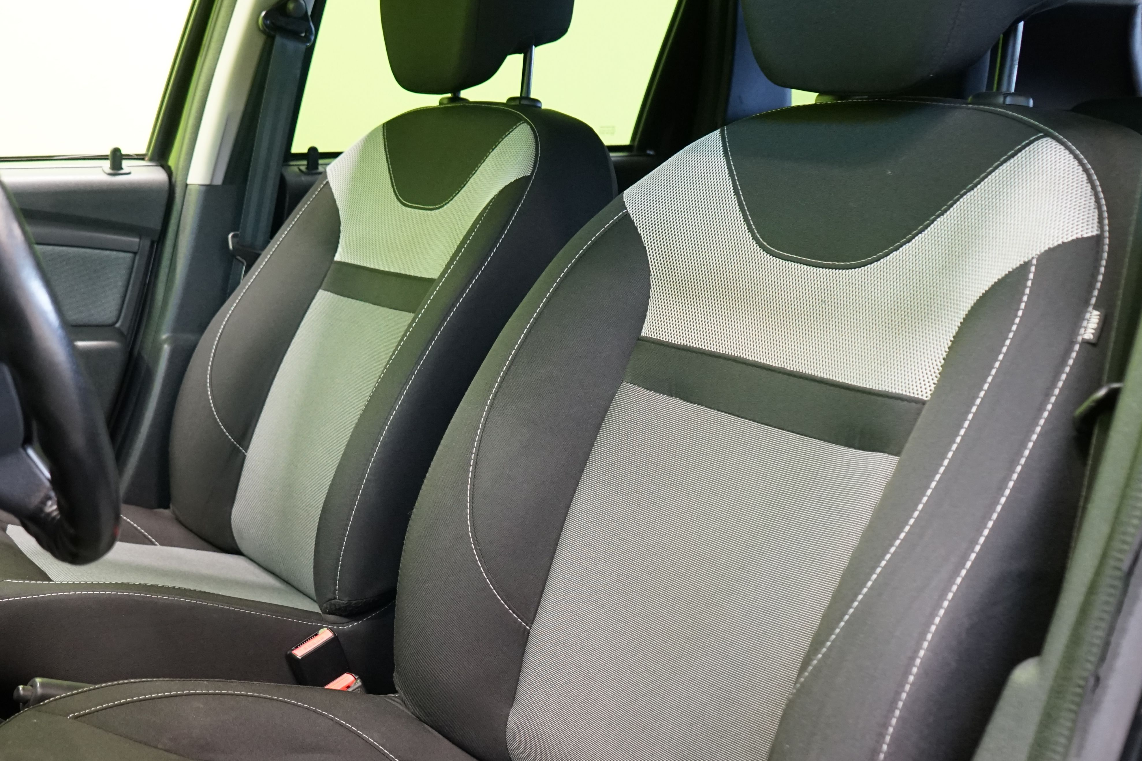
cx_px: 353
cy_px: 503
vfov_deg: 30.3
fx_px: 1396
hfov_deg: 43.7
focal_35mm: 44
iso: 2500
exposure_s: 1/15
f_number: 5
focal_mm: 29
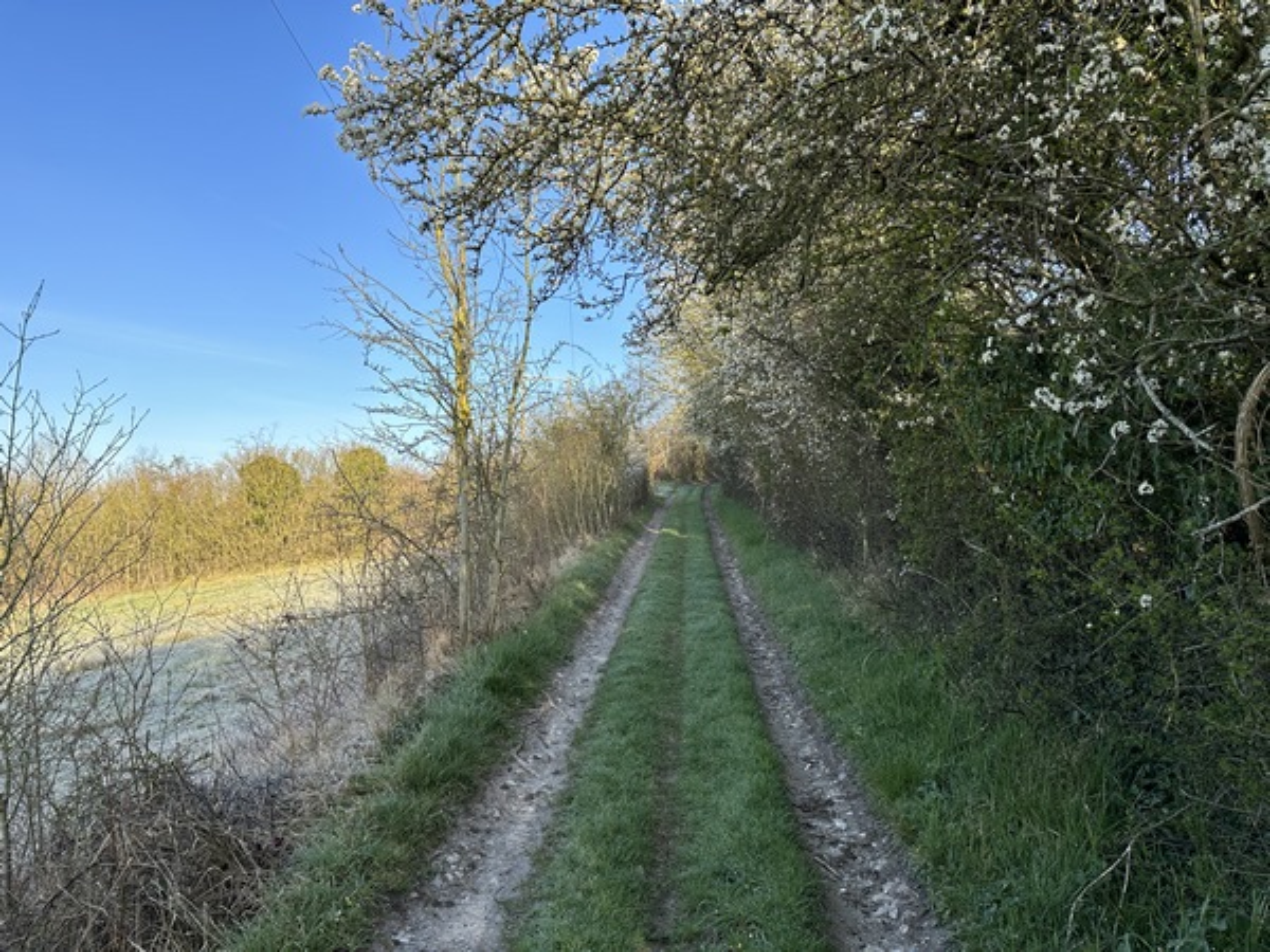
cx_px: 635
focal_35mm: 24
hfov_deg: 71.6
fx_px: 881
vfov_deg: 56.8
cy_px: 476
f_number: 1.78
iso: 80
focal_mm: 6.86
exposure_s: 1/1304
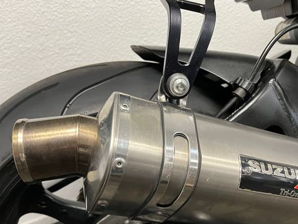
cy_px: 142
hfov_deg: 50.7
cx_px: 192
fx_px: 310
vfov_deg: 39.4
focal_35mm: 36
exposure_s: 1/50
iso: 250
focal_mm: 5.1
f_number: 1.6
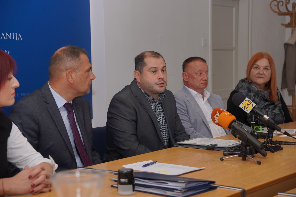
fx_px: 617
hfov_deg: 27.0
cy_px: 98
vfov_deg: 18.2
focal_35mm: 75
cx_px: 148
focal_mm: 50
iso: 250
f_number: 4.5
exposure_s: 1/320
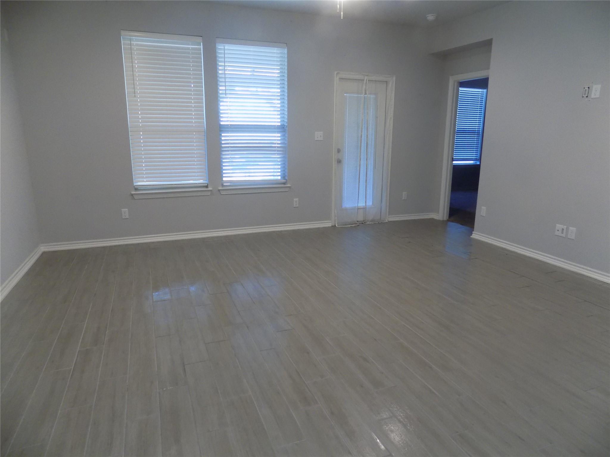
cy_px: 228
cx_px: 305
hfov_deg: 73.9
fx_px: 405
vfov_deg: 58.9
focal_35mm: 23
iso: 250
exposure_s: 1/30
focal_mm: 4
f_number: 3.1
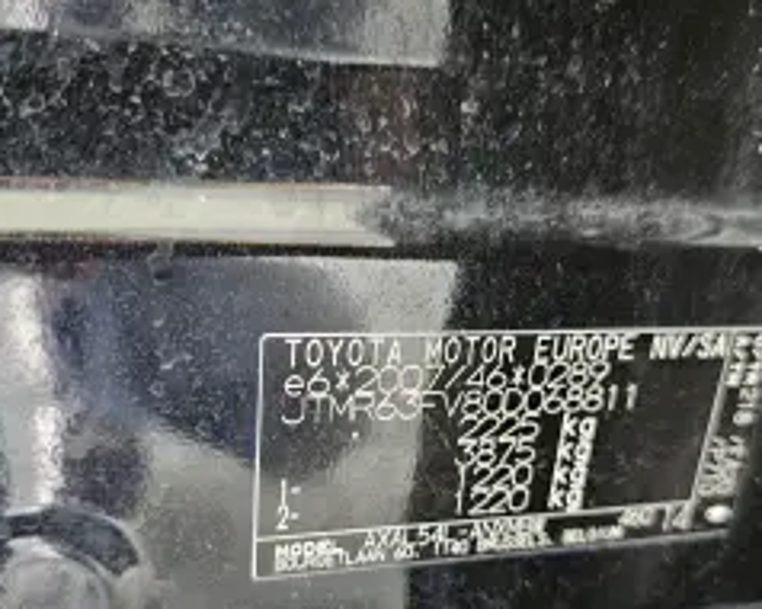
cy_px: 404
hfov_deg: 52.9
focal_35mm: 34
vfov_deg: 42.7
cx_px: 403
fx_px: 766
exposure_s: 1/33.3
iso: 640
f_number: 1.7
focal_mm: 6.3
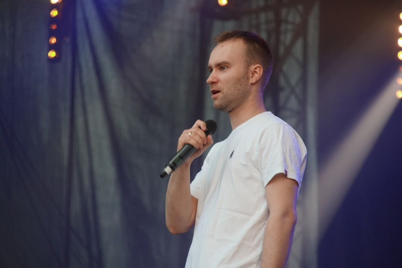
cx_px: 201
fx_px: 2680
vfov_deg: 5.7
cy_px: 134
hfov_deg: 8.6
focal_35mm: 240
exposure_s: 1/100
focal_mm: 160
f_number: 6.3
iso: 800
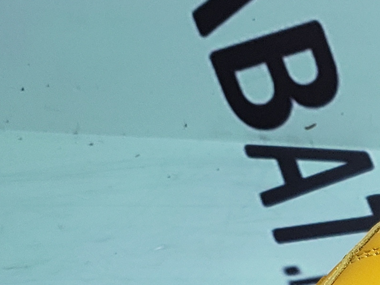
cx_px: 634
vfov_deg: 10.6
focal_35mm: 131
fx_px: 1438
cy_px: 514
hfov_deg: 13.8
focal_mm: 4.3
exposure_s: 1/423
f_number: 1.5
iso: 50
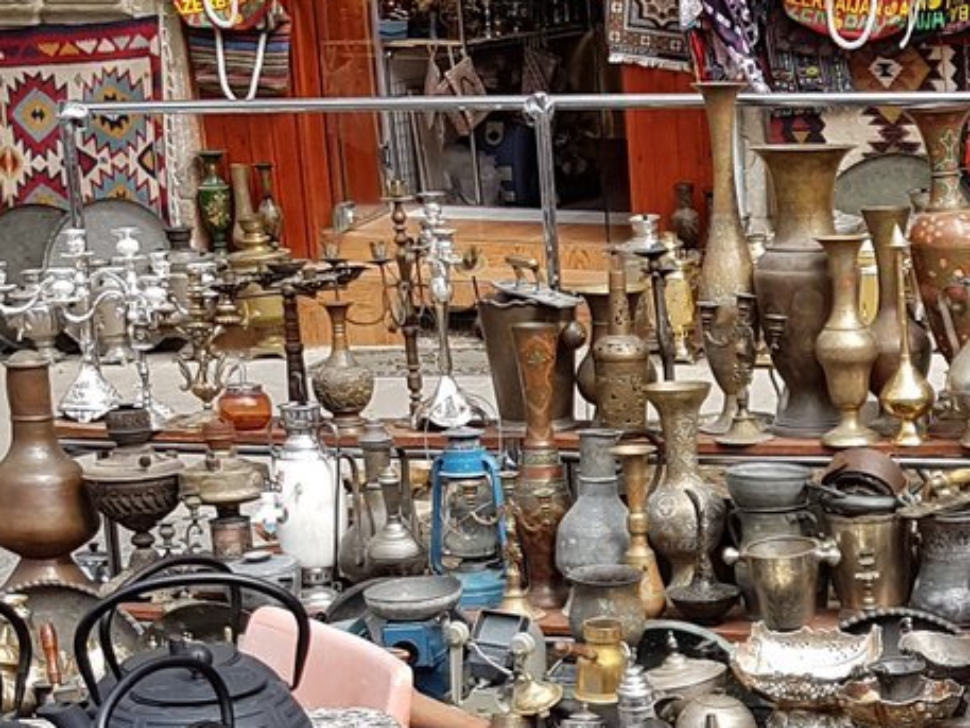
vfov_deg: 15.8
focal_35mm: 91
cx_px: 1038
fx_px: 2551
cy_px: 785
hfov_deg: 20.6
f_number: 1.7
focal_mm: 4.2
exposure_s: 1/848
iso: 40
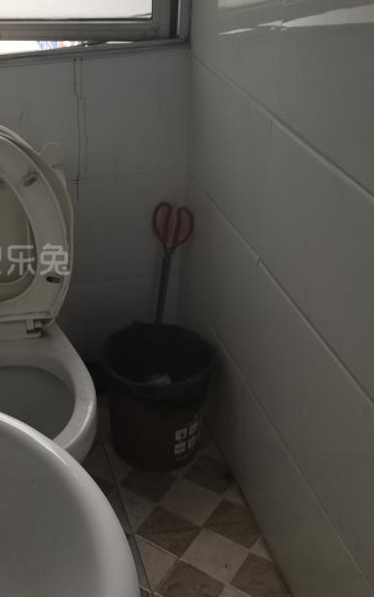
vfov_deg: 38.8
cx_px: -11
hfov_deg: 23.7
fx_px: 848
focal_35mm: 52
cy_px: 250
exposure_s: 1/100
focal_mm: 5.58
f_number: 1.9
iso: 50
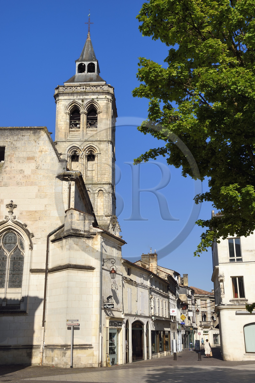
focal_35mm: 44
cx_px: 128
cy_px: 192
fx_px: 468
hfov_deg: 30.5
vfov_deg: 44.5
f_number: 13
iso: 200
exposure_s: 1/400
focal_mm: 44
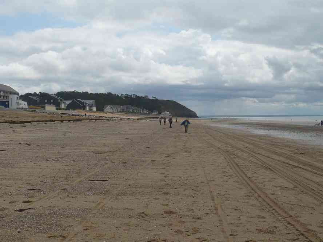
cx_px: 162
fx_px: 476
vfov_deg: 28.6
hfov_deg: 37.5
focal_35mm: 51
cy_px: 121
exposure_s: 1/400
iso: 100
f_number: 8
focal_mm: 5.8
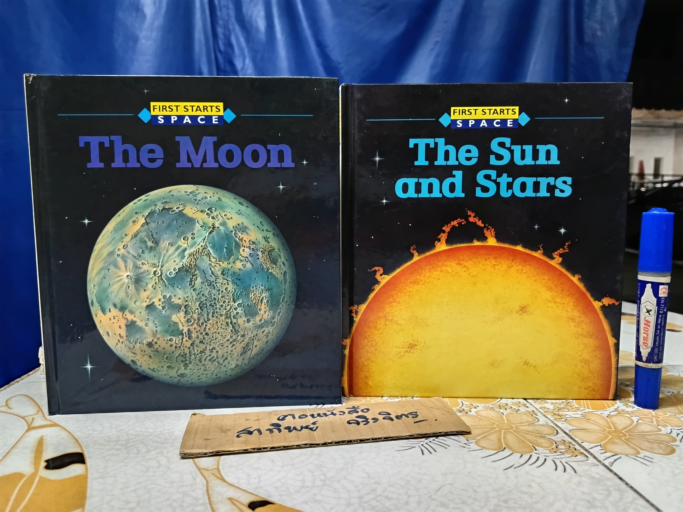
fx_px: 474
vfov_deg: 56.8
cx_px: 342
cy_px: 256
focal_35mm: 24
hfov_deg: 71.6
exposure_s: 1/25
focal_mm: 5.31
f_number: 1.7
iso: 1821
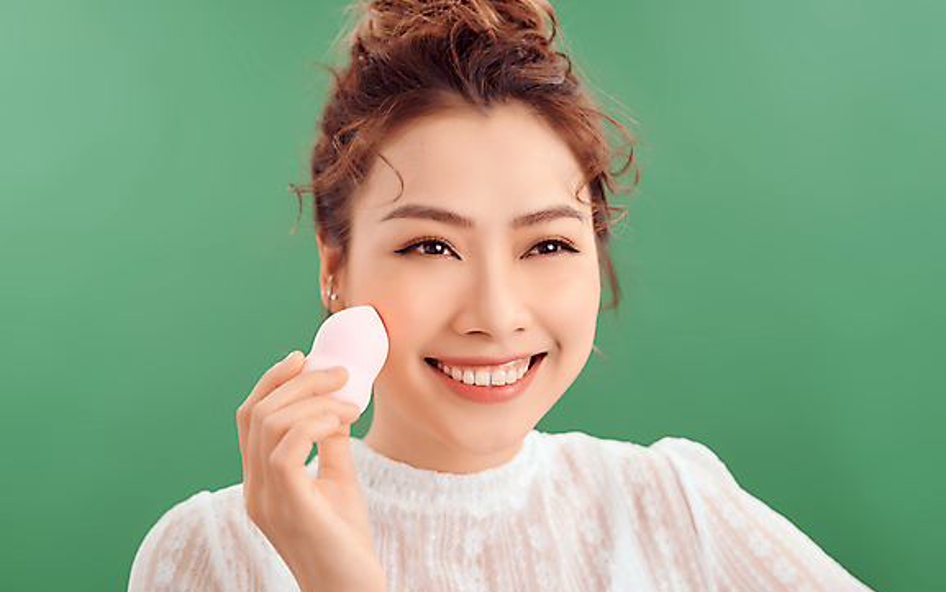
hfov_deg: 38.2
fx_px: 1367
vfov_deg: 24.4
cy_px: 274
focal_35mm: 53
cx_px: 466
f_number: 2.8
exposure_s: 1/160
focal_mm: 50
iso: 100
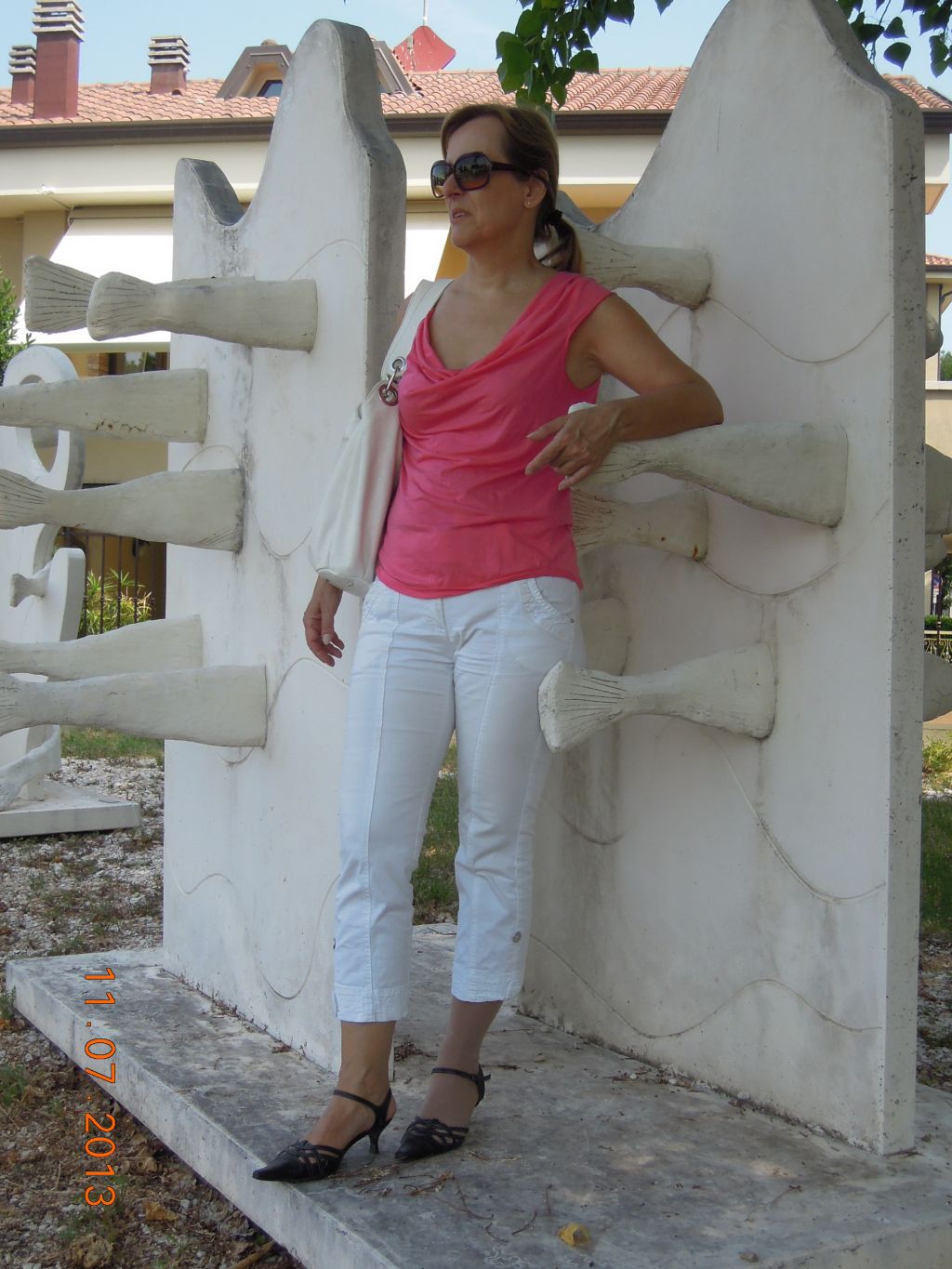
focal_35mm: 45
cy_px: 634
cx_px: 476
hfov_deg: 32.2
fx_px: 1650
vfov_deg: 42.1
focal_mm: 8.1
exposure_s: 1/800
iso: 160
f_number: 3.5
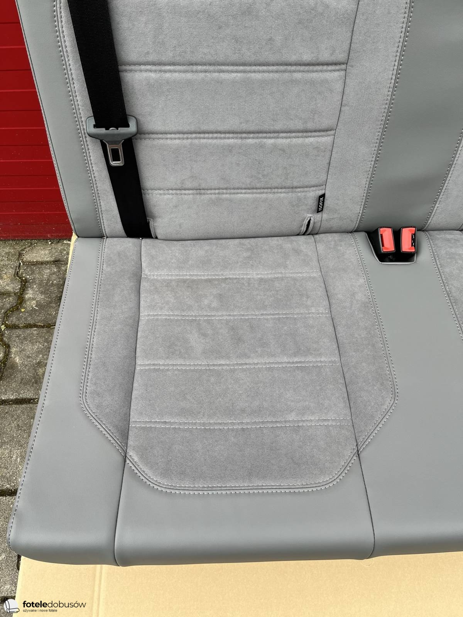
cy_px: 308
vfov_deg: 67.3
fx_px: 464
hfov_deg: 53.1
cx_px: 232
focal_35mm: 26
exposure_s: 1/170
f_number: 1.6
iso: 40
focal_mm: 5.1
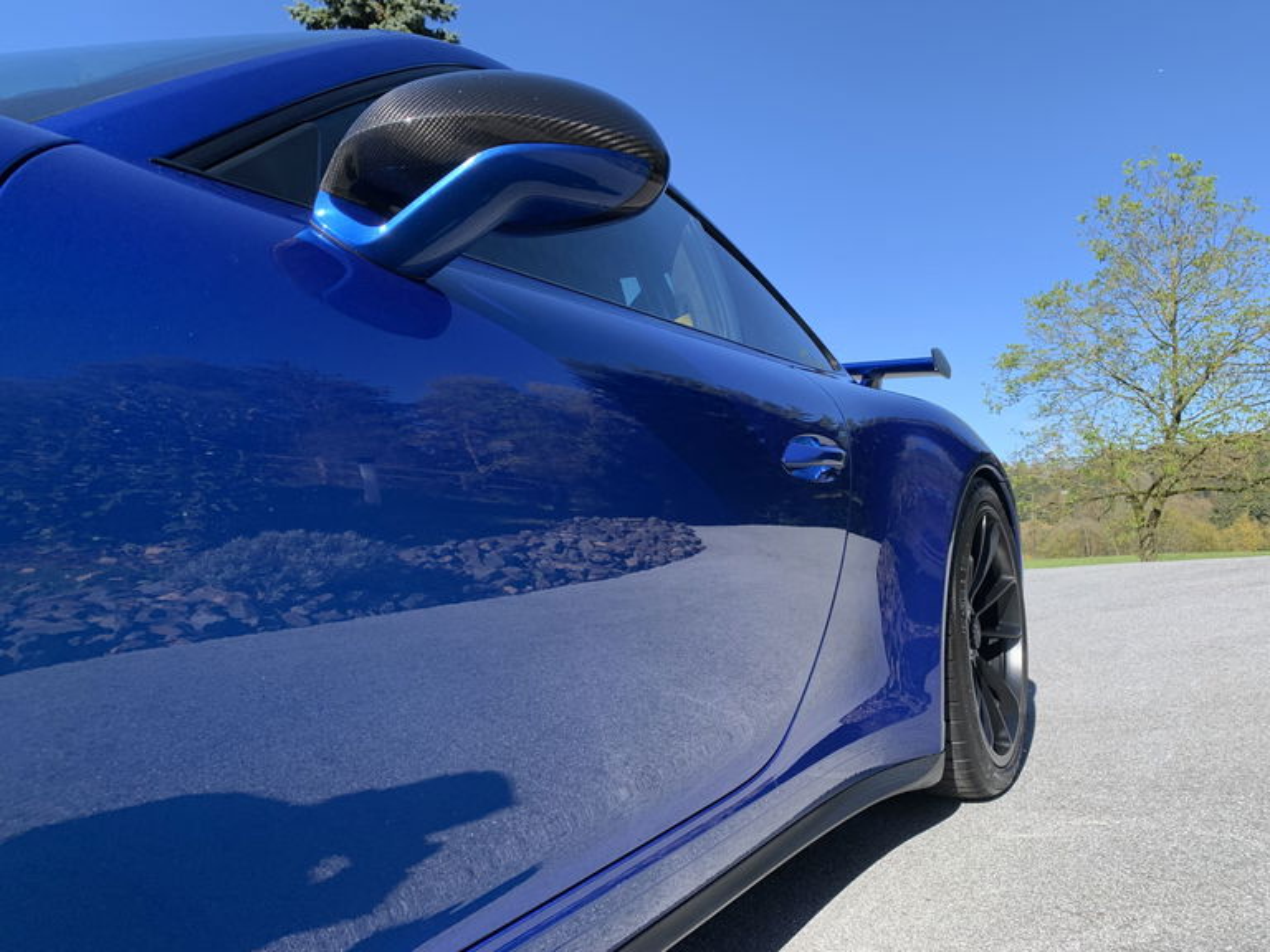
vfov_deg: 53.1
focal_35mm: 26
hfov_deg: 67.3
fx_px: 954
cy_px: 476
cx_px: 635
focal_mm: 4.25
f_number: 1.8
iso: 25
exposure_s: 1/887
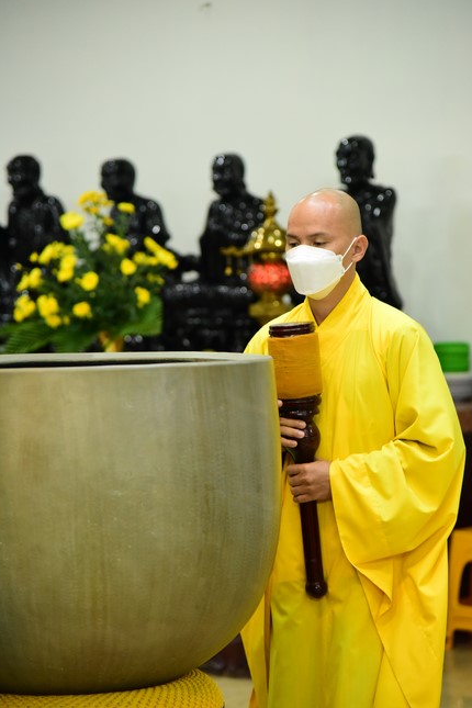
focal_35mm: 121
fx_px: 2379
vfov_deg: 16.9
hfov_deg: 11.3
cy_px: 355
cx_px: 237
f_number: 4
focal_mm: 120
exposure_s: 1/100
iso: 6400
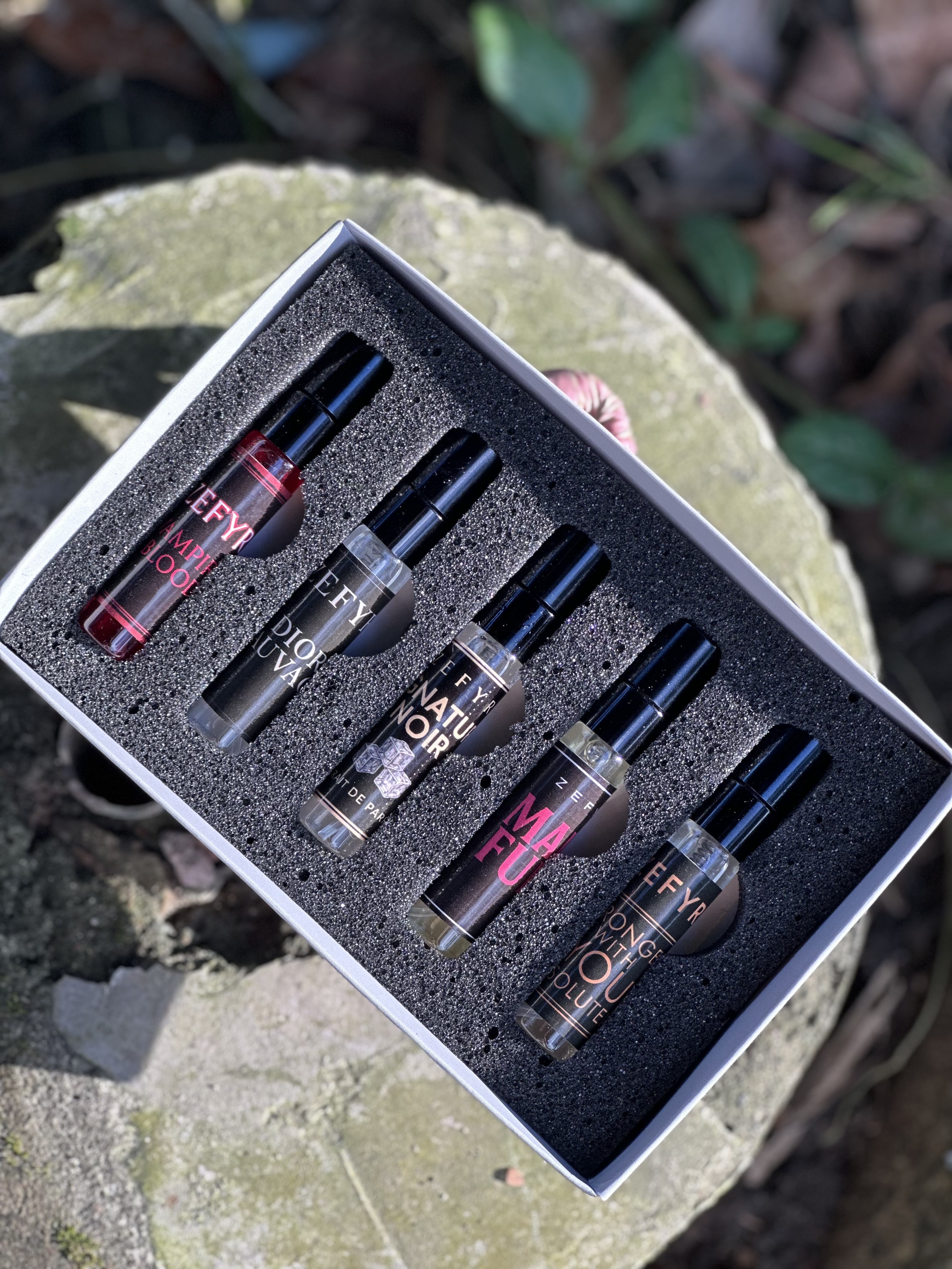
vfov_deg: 25.3
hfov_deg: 19.1
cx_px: 476
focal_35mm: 77
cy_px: 634
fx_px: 2824
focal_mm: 9
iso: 50
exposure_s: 1/121
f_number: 2.8
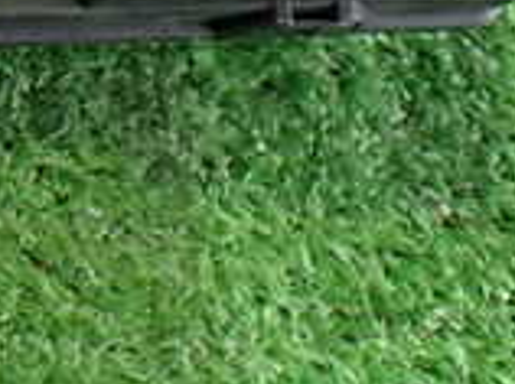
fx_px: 1693
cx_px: -258
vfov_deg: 12.2
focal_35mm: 114
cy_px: -231
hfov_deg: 15.9
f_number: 2.3
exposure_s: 1/60
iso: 800
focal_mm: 5.4
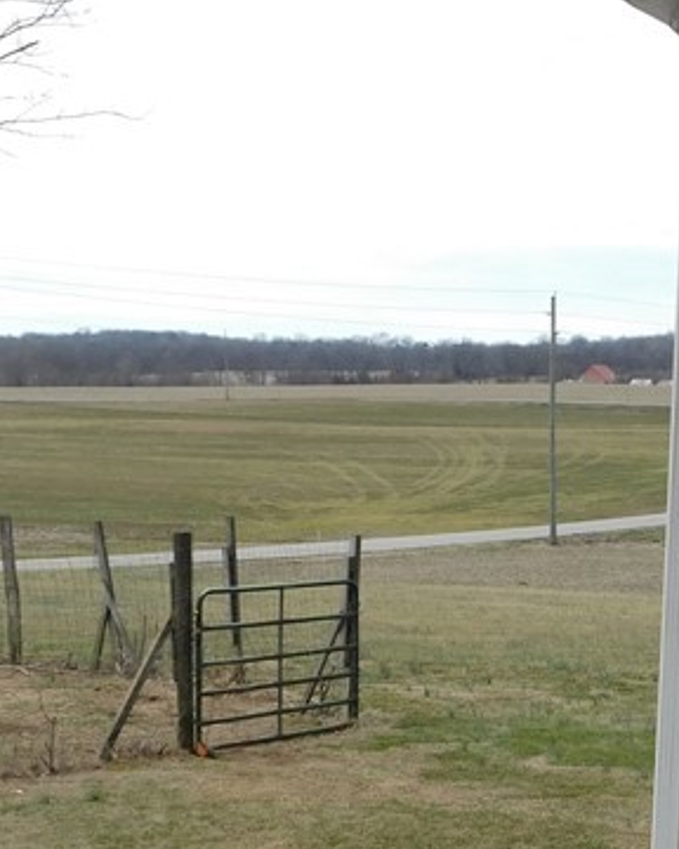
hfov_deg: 15.3
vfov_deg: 19.1
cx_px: 547
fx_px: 2512
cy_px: 547
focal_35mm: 100
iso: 125
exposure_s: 1/800
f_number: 3.5
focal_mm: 6.3
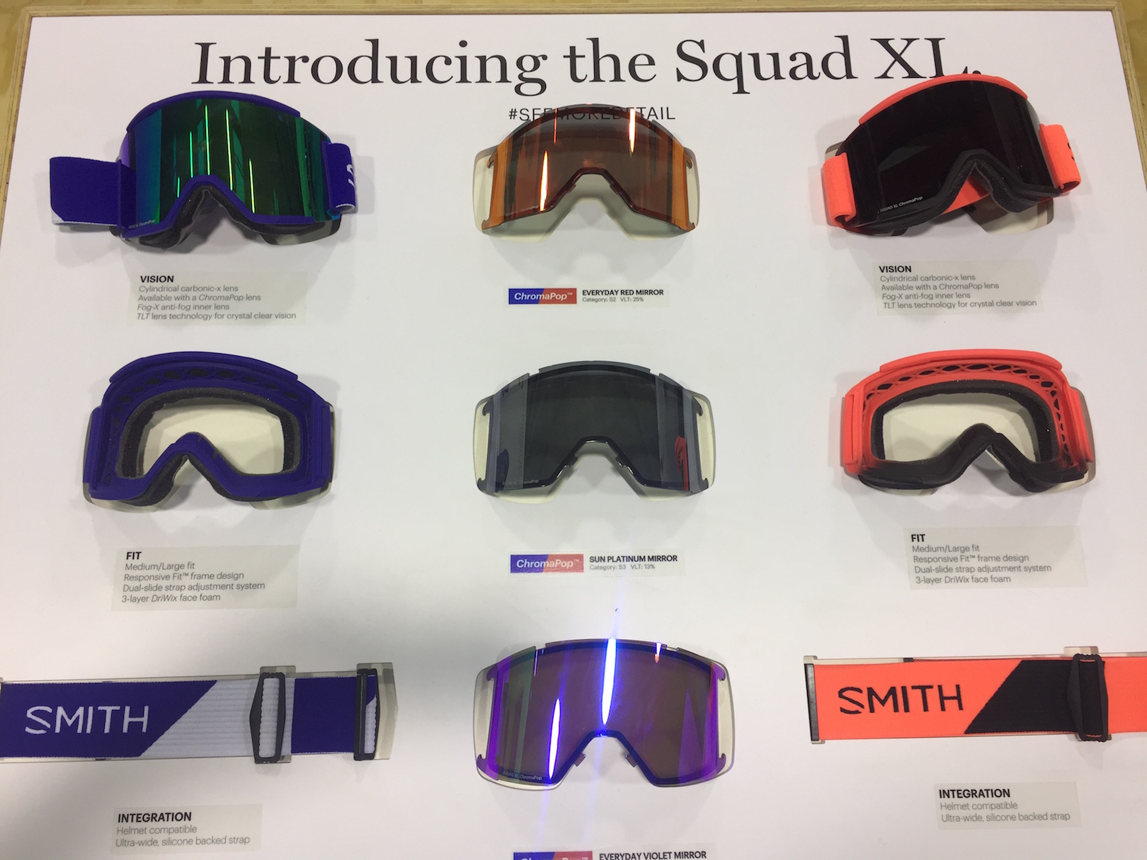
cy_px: 430
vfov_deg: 48.2
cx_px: 574
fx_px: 961
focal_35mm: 29
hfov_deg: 61.7
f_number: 2.2
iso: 50
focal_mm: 4.15
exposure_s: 1/100
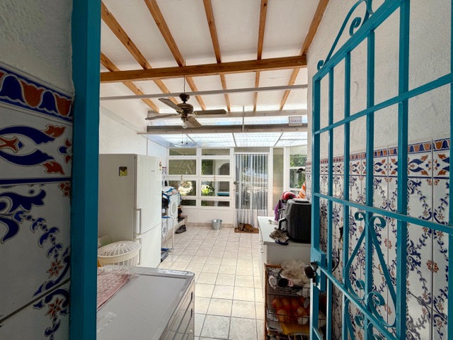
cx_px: 226
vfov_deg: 85.7
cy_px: 170
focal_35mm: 14
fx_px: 183
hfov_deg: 102.1
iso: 64
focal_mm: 2.22
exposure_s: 1/427
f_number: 2.2
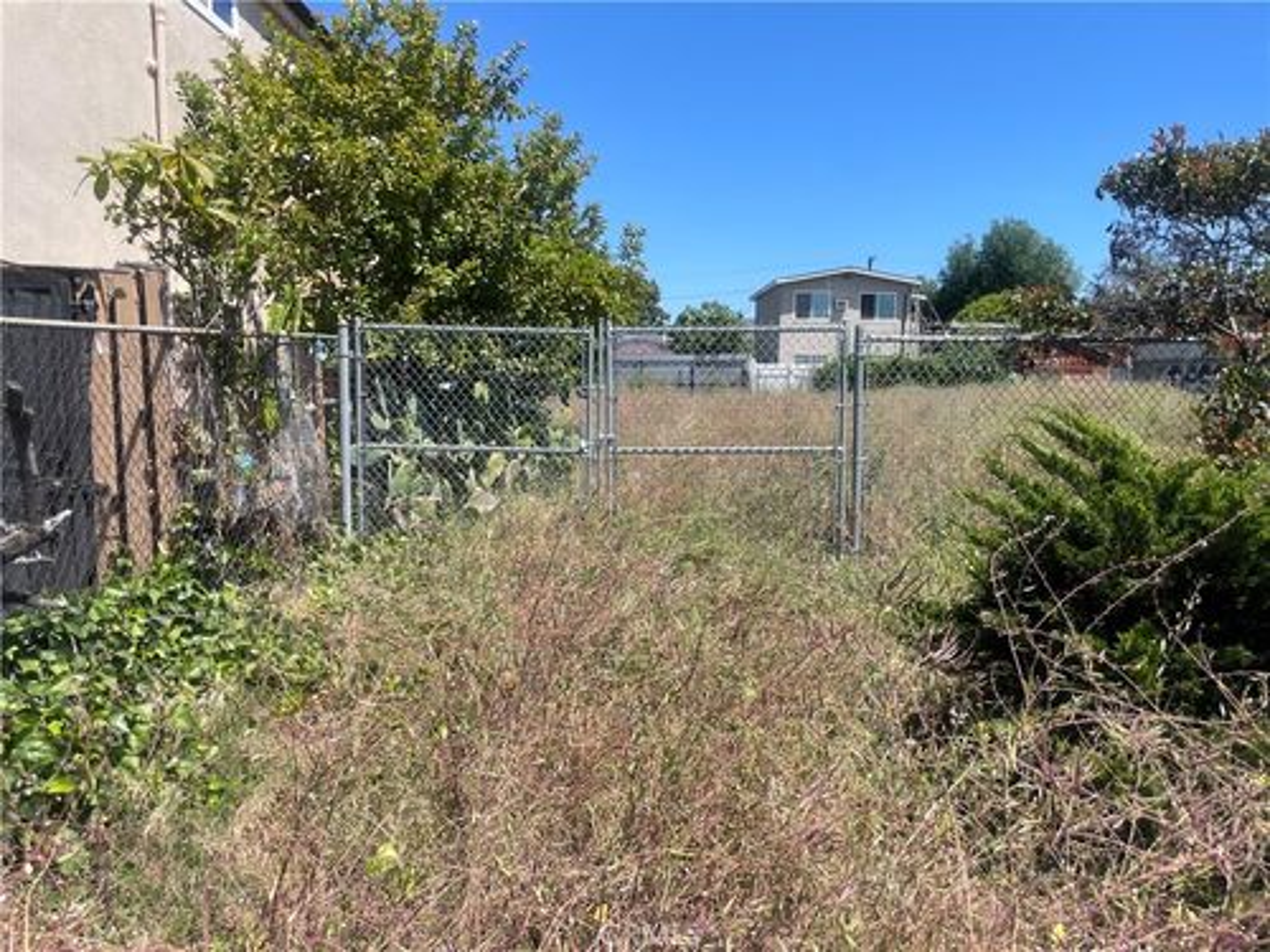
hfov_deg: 67.3
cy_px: 476
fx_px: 954
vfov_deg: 53.1
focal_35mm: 26
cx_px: 635
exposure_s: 1/2681
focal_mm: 4.2
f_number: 1.6
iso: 32
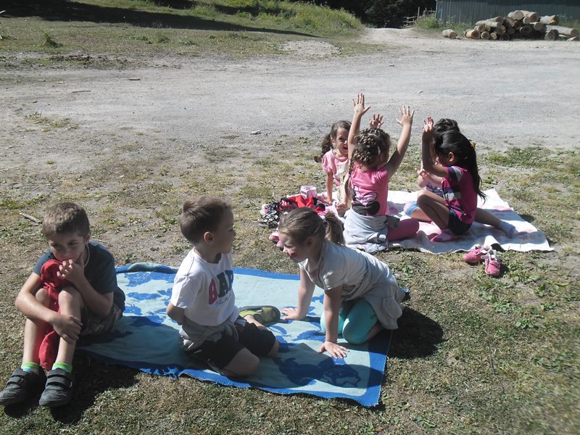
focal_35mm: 37
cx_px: 290
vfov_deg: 38.7
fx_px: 620
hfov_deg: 50.1
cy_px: 218
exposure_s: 1/534
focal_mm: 6.6
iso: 80
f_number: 4
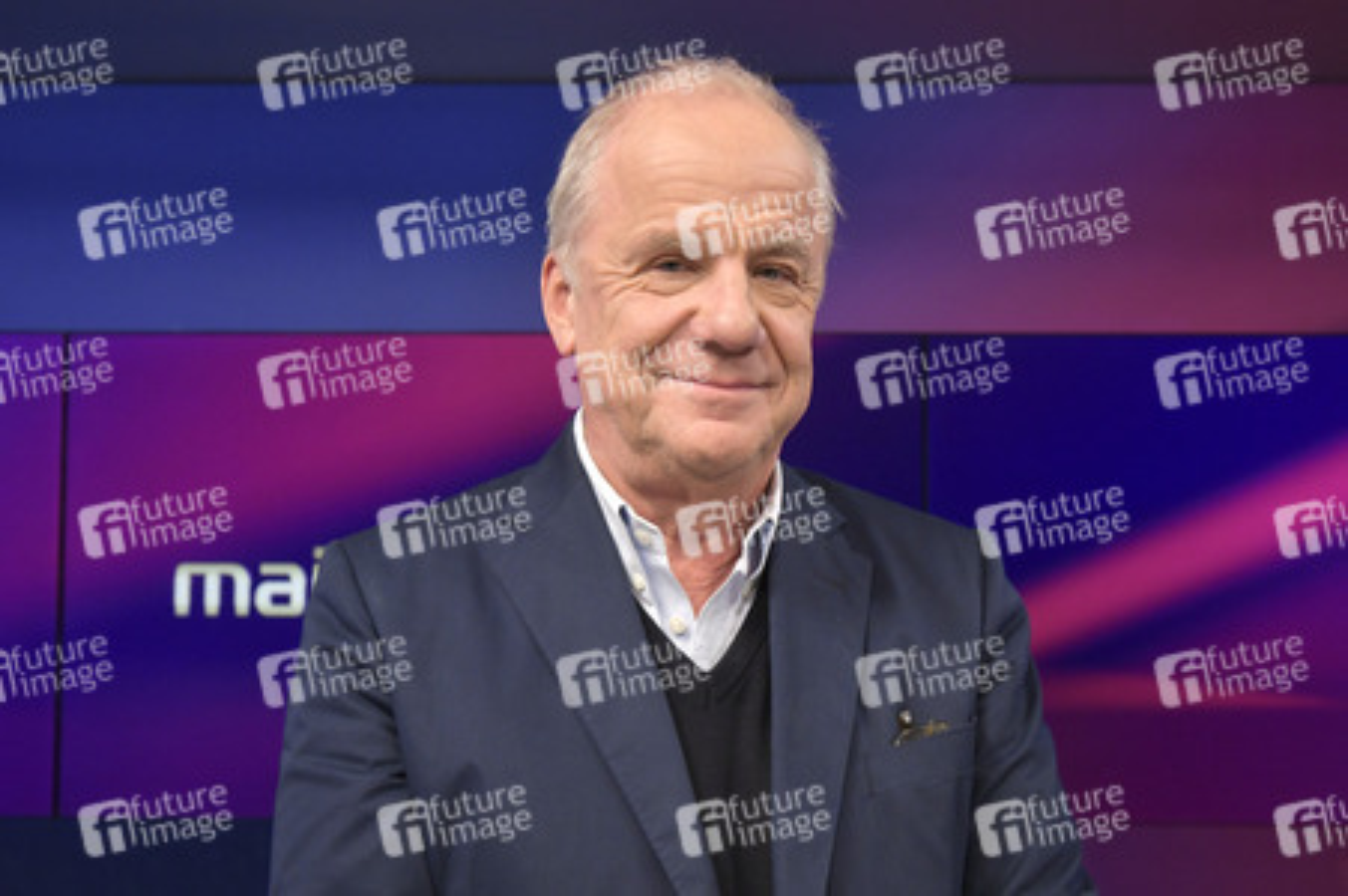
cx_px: 674
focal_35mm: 44
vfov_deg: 30.5
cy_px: 448
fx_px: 1646
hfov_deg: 44.5
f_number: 5.6
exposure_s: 1/200
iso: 2000
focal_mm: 44
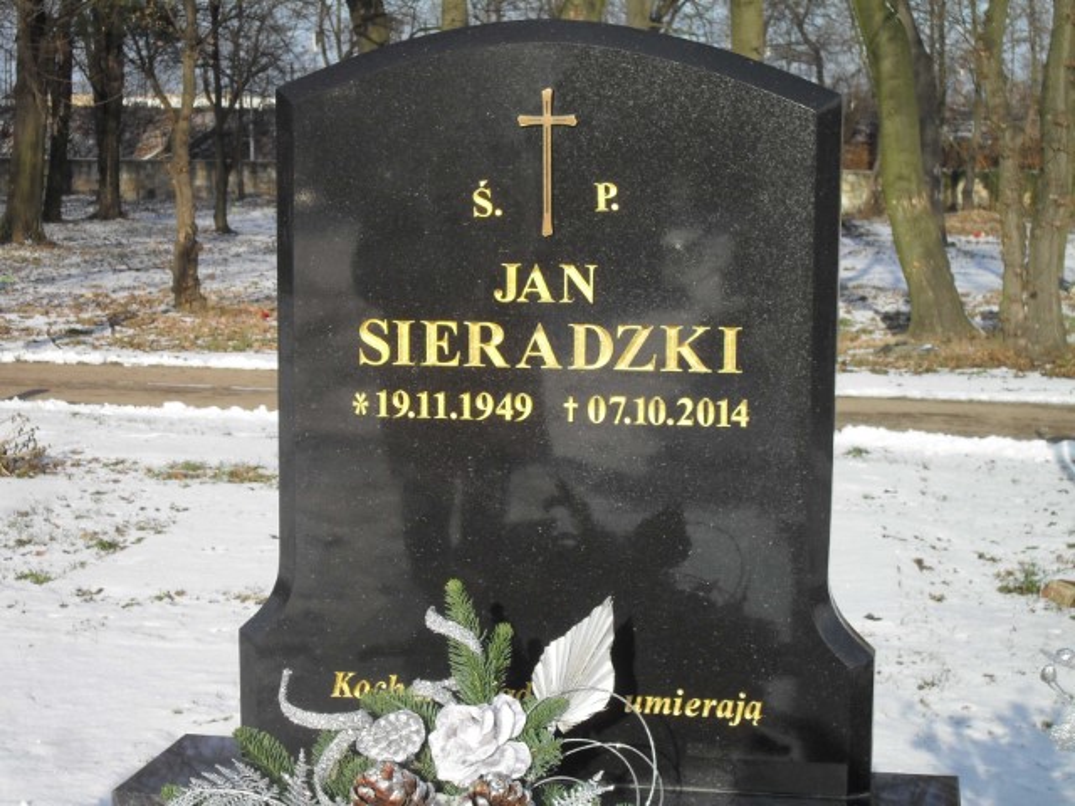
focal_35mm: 66
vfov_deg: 22.3
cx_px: 538
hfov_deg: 29.4
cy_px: 403
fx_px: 2050
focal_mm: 11.7
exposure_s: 1/500
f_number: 4.6
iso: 100
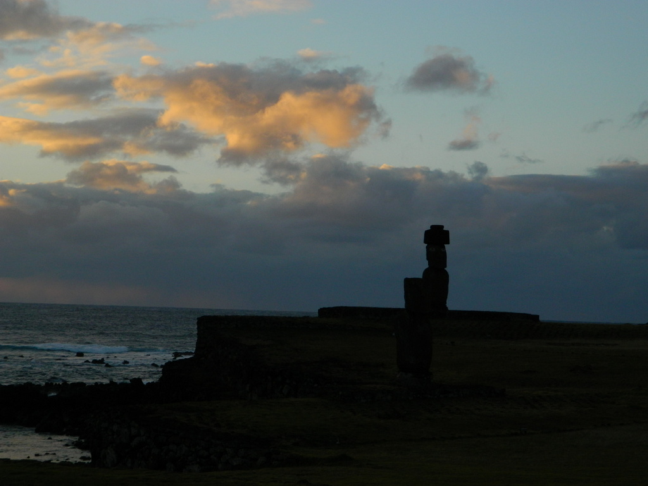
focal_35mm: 84
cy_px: 243
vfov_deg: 17.6
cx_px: 324
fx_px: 1572
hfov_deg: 23.3
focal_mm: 15.1
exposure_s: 1/400
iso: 160
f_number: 4.2
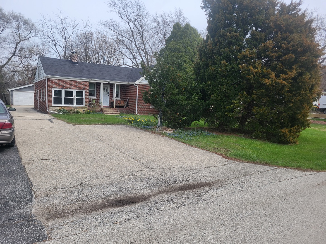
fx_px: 245
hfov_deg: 67.3
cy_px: 122
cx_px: 163
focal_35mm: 26
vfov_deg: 53.1
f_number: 1.8
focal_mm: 5.4
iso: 40
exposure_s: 1/1732
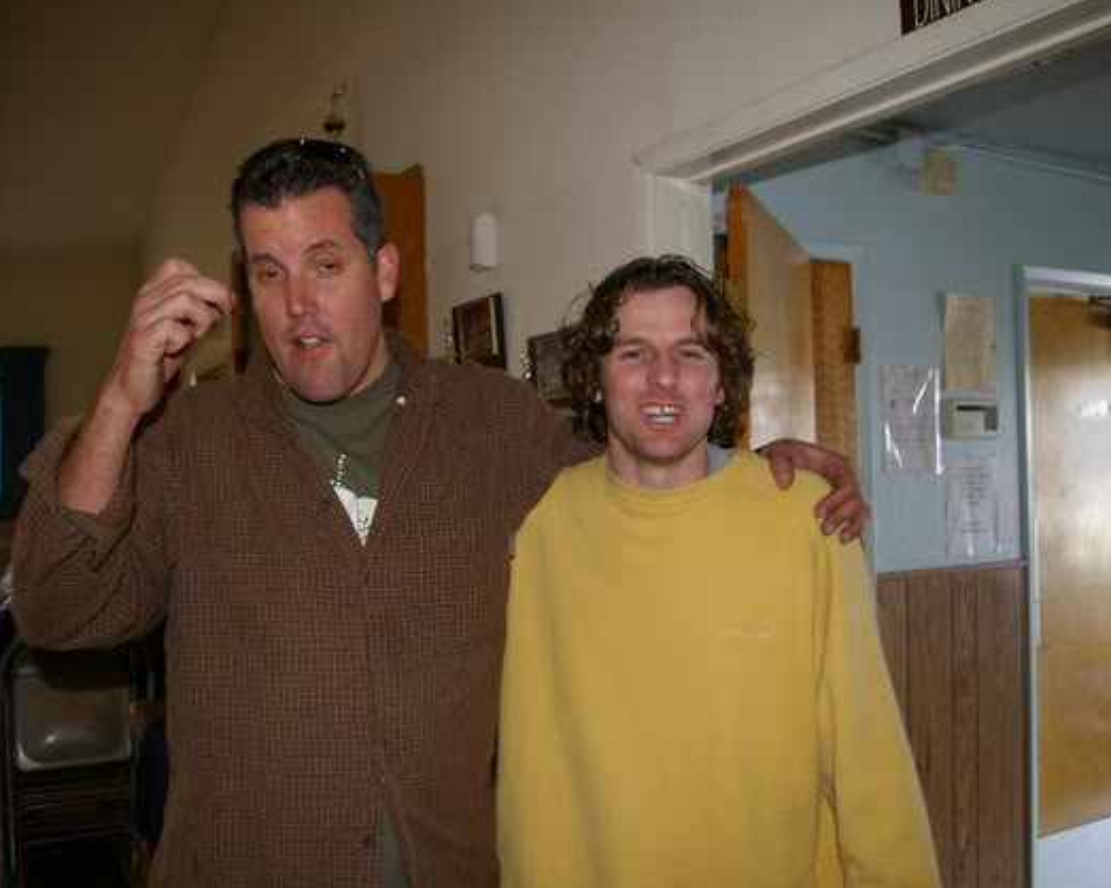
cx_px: 503
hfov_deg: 57.1
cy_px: 444
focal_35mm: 31
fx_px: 1019
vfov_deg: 47.1
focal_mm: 18
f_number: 3.5
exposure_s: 1/30
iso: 200
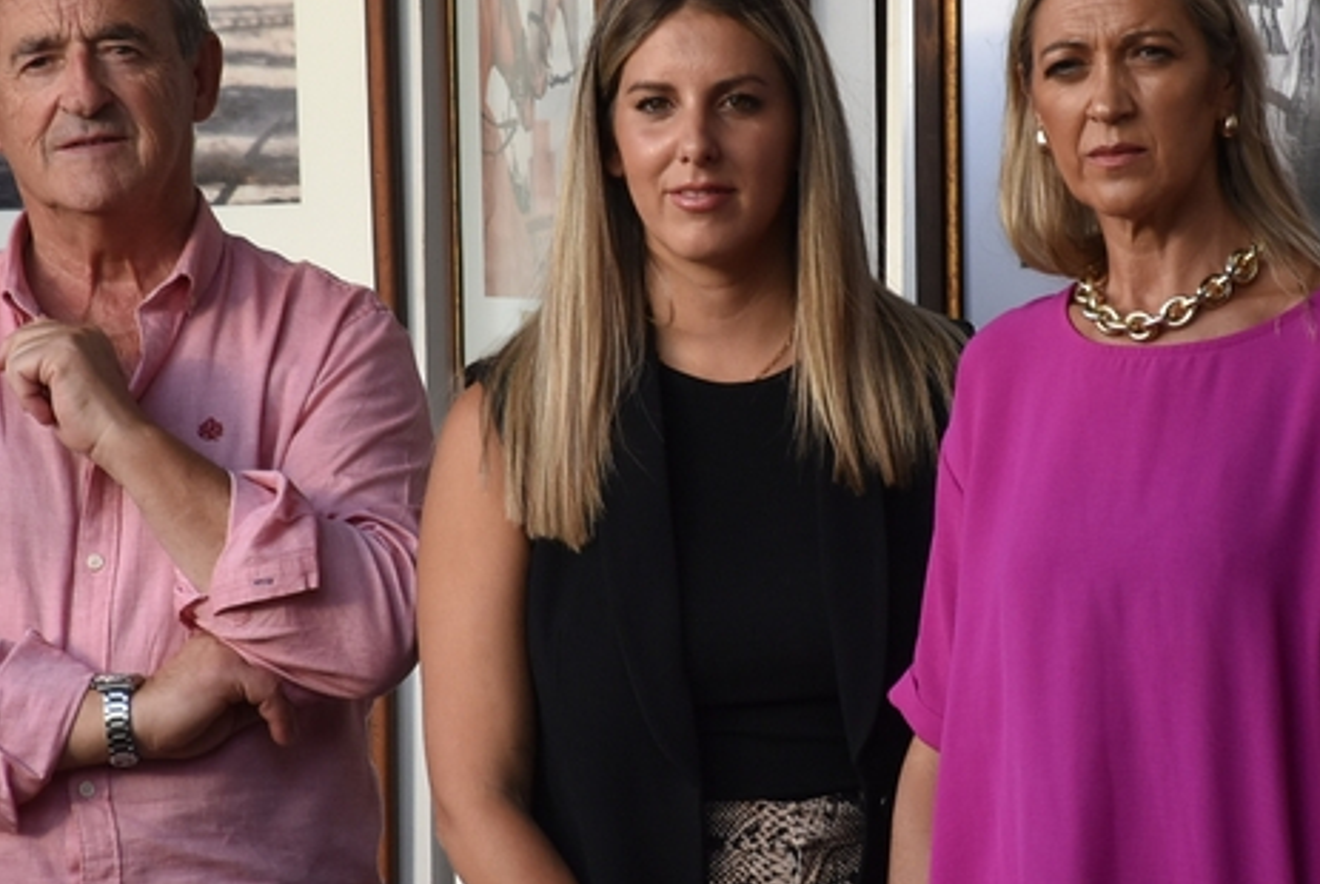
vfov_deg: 2.5
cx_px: 795
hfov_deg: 3.8
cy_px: 385
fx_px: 19972
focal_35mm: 544
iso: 400
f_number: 5.6
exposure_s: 1/250
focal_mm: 140
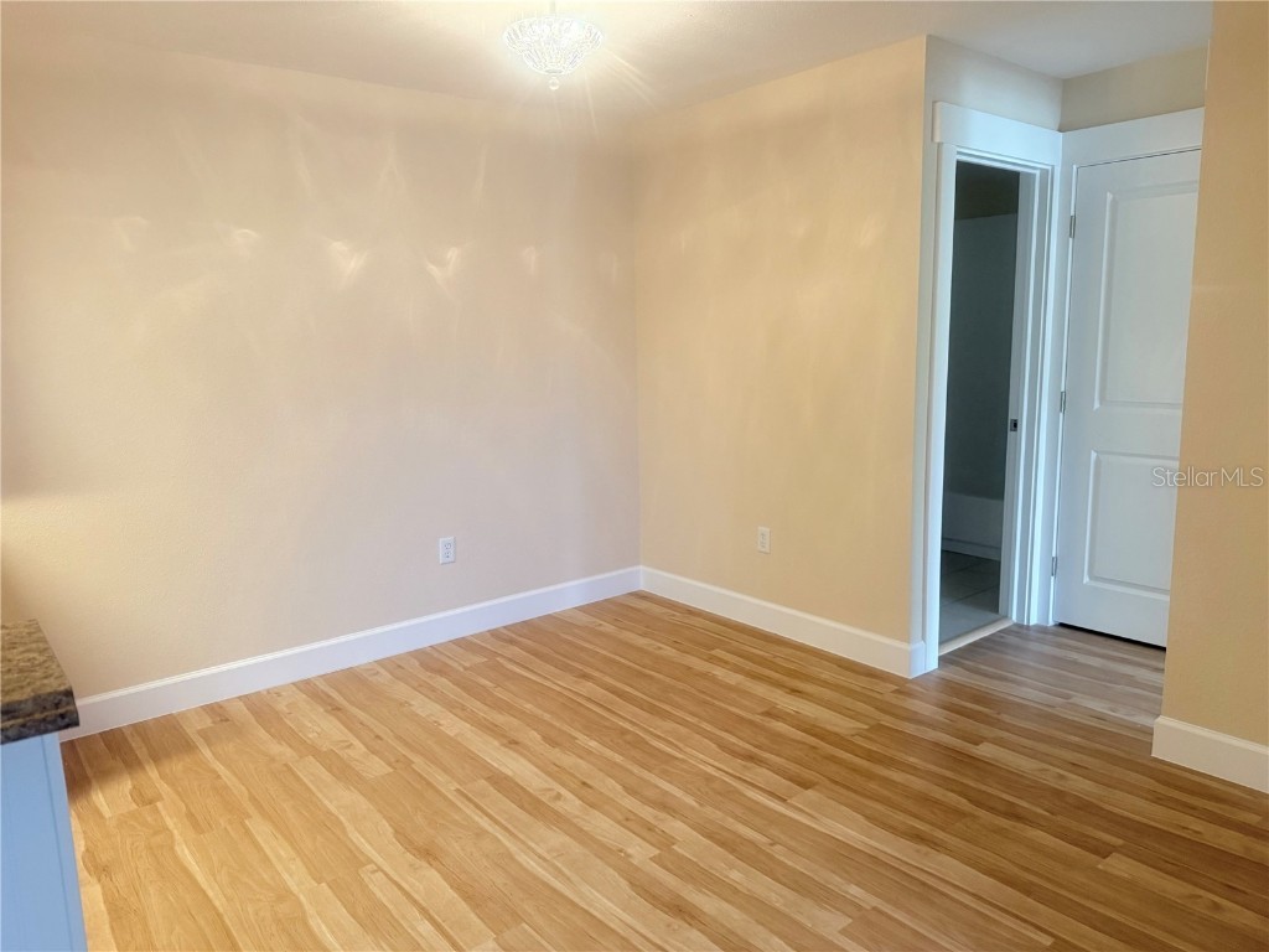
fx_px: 880
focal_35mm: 24
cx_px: 634
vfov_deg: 56.8
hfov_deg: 71.6
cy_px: 476
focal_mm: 6.76
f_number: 1.78
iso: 320
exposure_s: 1/60
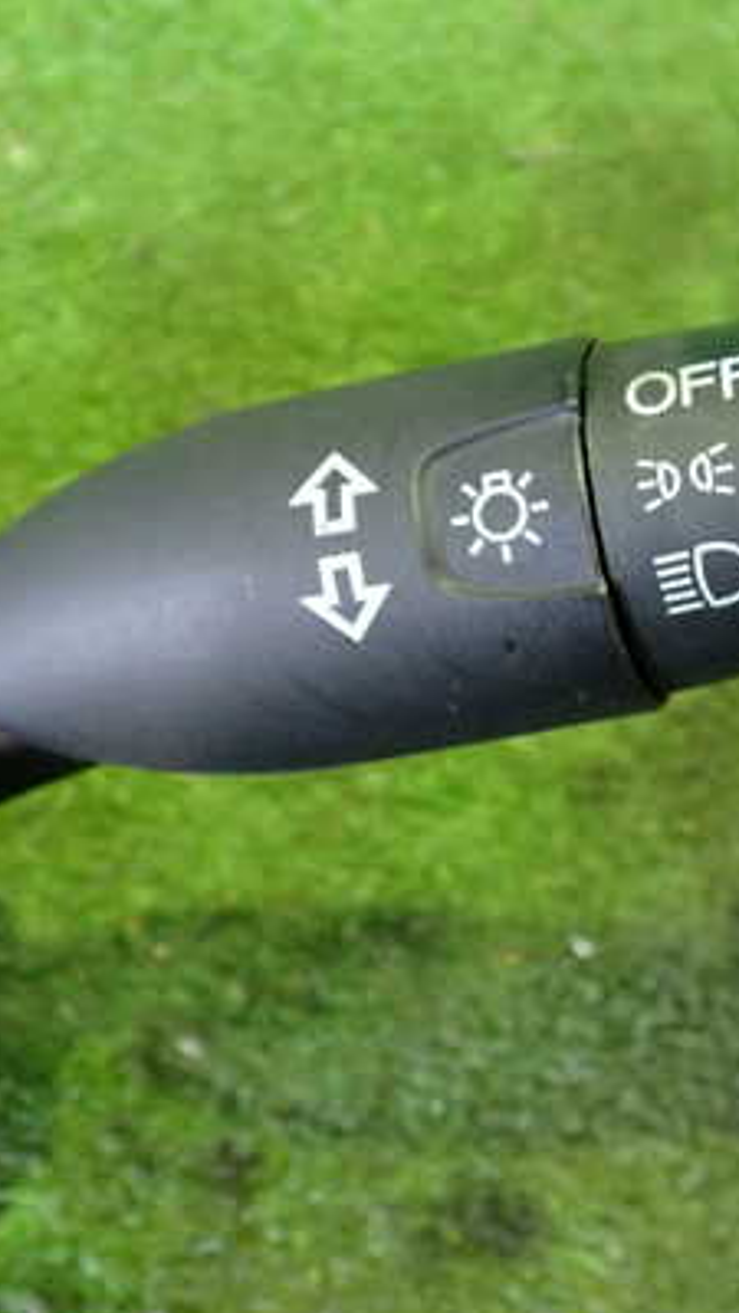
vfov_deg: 42.1
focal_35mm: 49
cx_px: 539
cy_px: 604
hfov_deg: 24.2
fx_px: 1707
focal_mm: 5.4
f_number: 2.3
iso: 800
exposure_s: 1/30
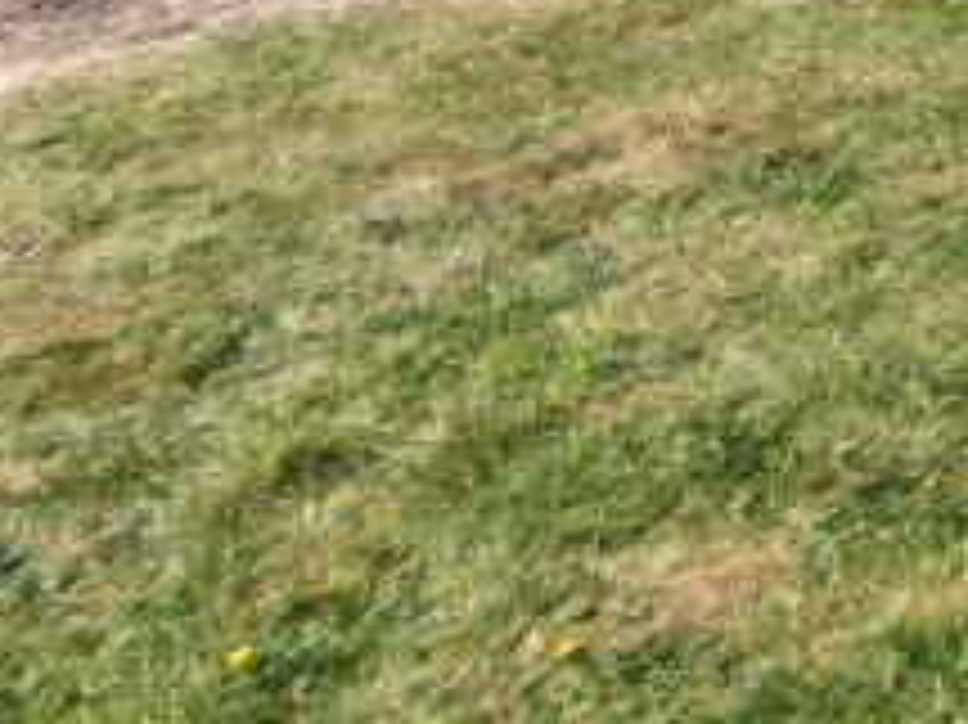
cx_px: 2202
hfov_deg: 16.3
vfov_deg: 17.0
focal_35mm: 62
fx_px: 1733
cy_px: -751
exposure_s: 1/460
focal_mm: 1.82
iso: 50
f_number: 2
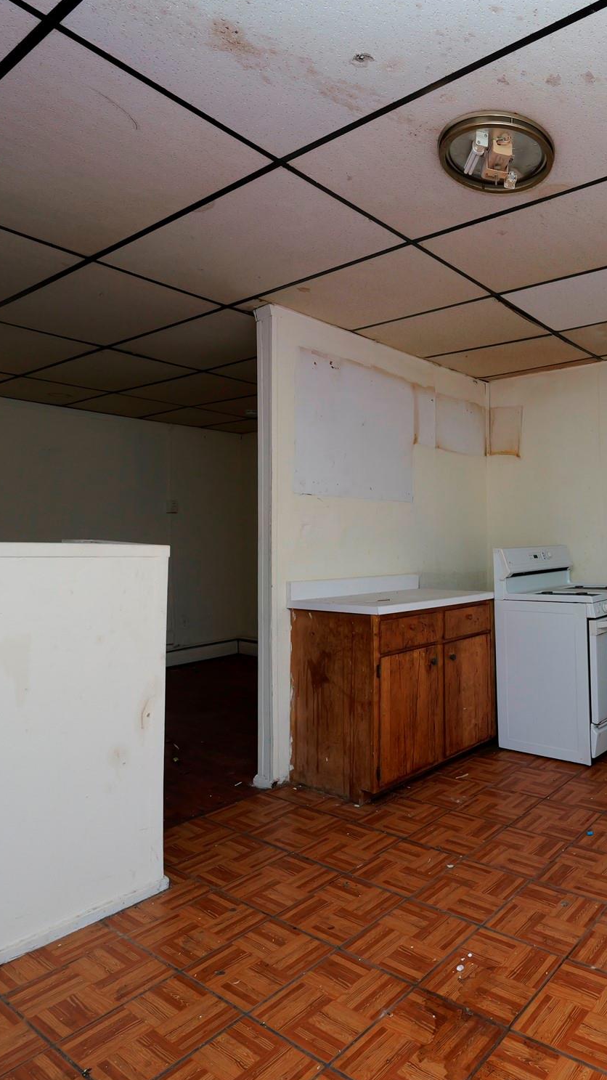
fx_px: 601
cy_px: 537
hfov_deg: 48.4
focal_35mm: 21
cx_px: 538
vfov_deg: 83.8
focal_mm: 7
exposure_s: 1/60
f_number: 5
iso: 320
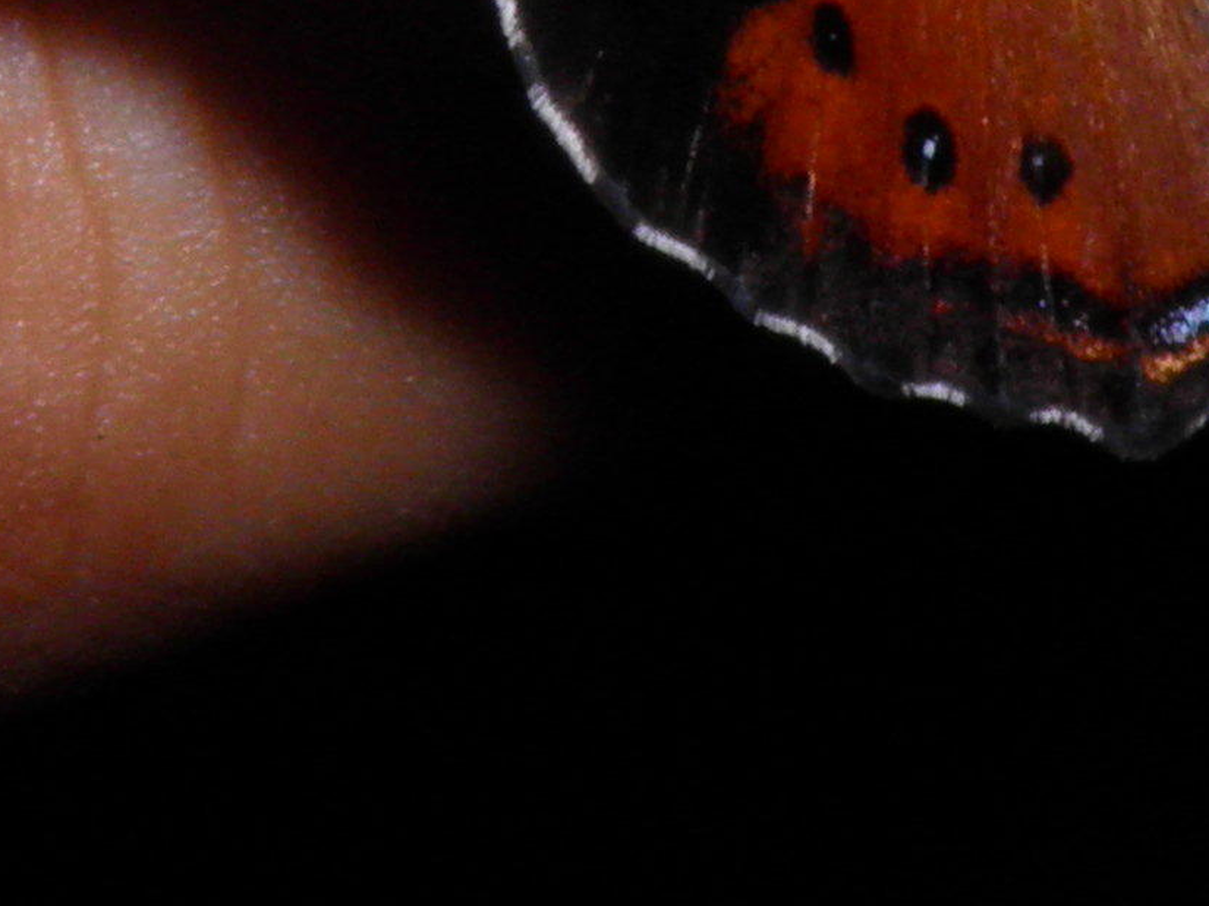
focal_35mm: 156
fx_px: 5446
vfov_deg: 9.3
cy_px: -334
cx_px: 712
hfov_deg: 12.7
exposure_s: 1/40
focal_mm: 5.5
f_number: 8.4
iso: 100
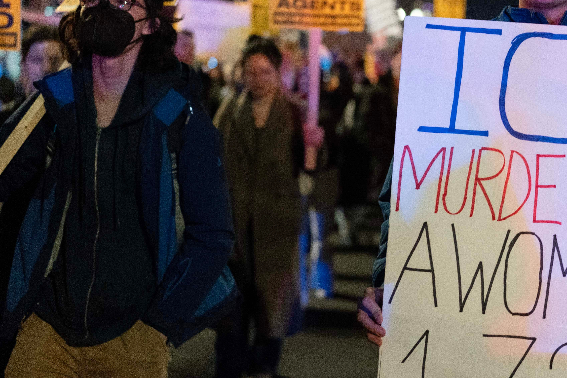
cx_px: 432
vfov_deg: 21.9
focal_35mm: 62
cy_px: 143
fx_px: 976
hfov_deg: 31.7
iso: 6400
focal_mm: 35
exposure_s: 1/500
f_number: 1.4
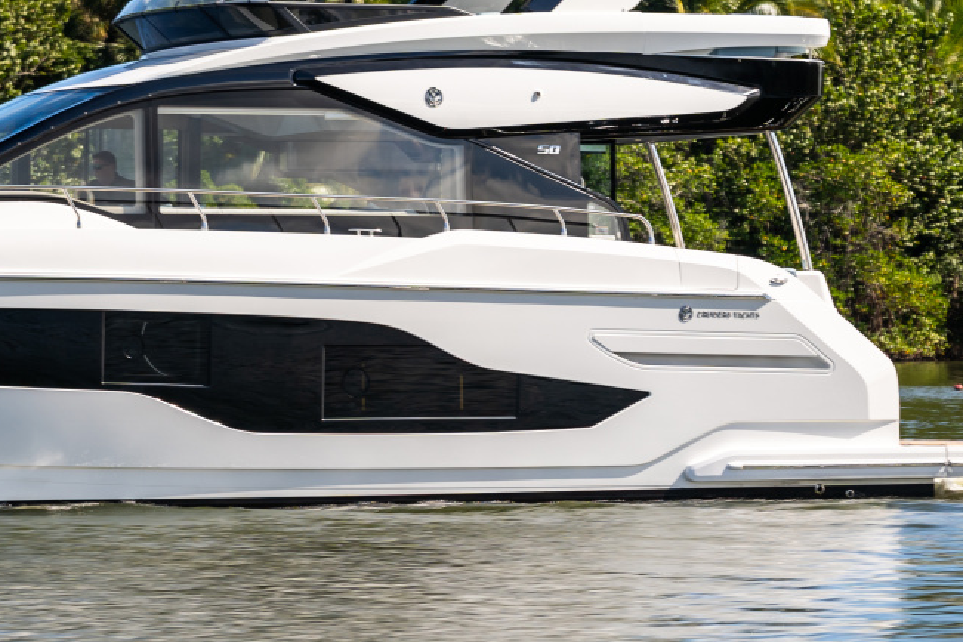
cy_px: 166
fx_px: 4601
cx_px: 111
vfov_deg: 8.0
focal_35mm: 172
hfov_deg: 11.9
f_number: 4
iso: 100
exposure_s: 1/20
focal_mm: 70
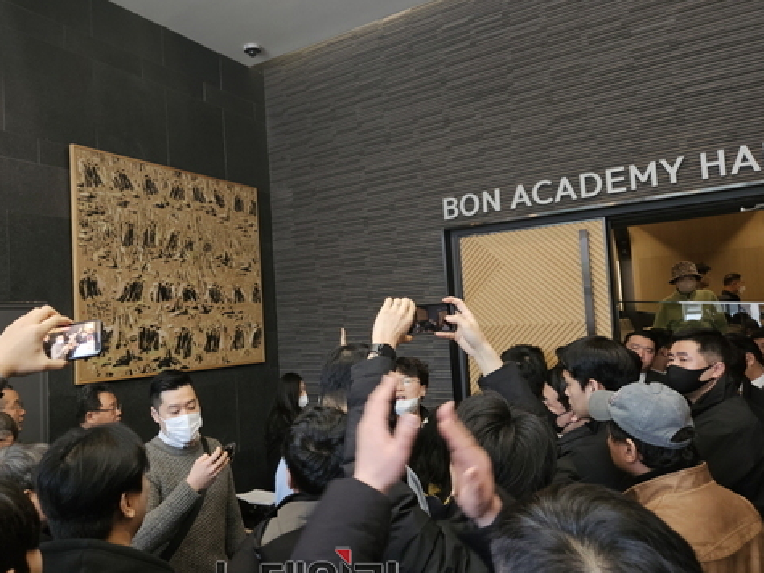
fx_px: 640
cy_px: 278
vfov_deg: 48.2
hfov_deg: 61.1
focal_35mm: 29
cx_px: 305
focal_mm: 5.4
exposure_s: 1/120
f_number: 1.8
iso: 160
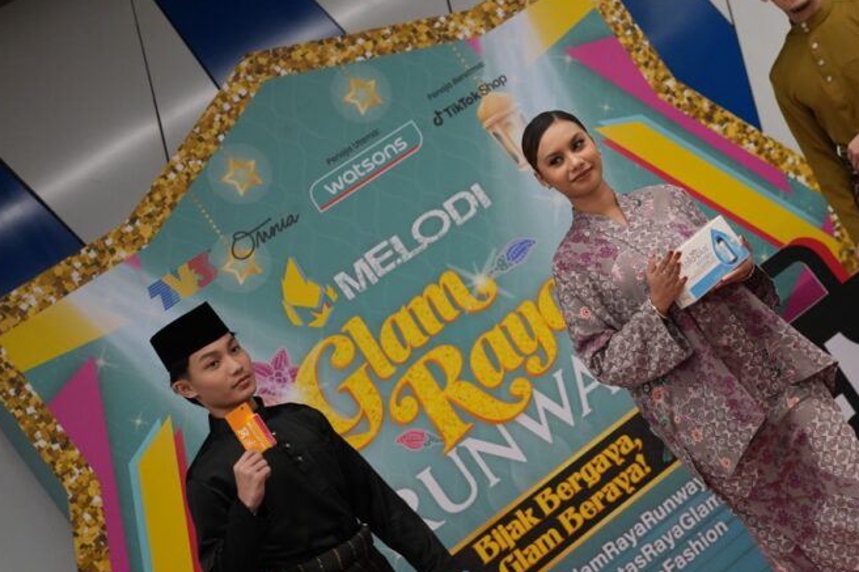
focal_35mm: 78
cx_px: 612
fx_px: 1861
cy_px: 229
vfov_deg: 17.5
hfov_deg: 25.8
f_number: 2.5
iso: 2000
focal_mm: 50
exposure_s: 1/200
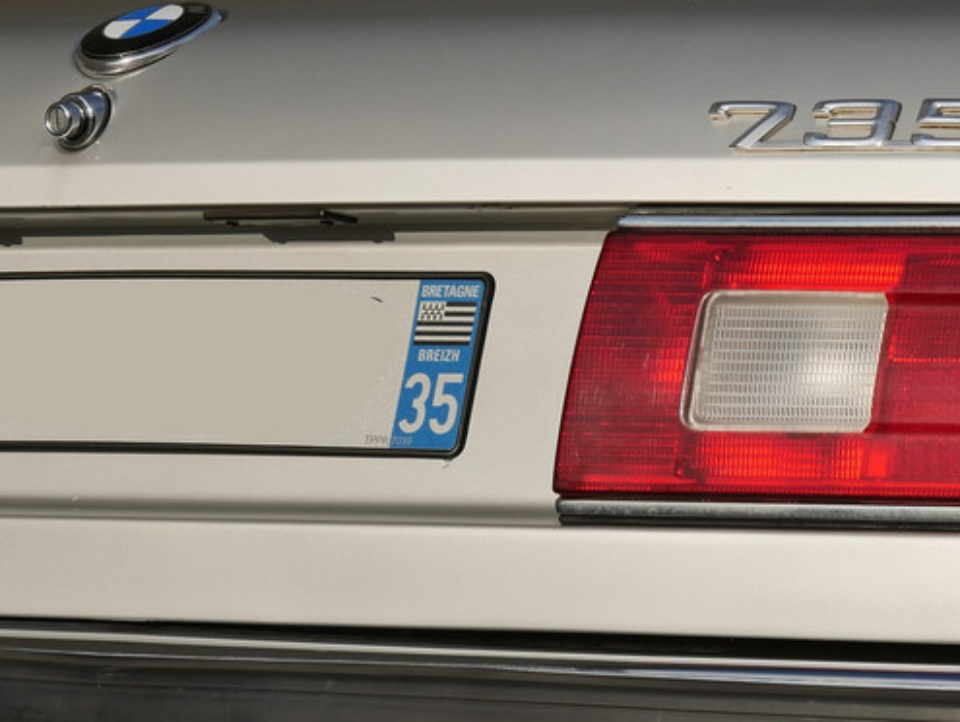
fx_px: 5495
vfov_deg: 7.5
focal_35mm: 198
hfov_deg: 9.9
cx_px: 901
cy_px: 365
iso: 200
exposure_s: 1/640
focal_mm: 46
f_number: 9
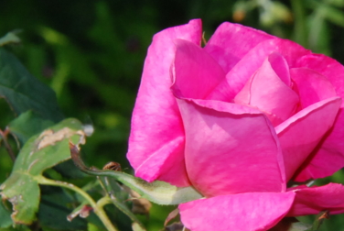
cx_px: 296
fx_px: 5044
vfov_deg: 2.6
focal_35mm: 527
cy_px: 123
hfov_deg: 3.9
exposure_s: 1/200
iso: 800
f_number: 25
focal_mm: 165
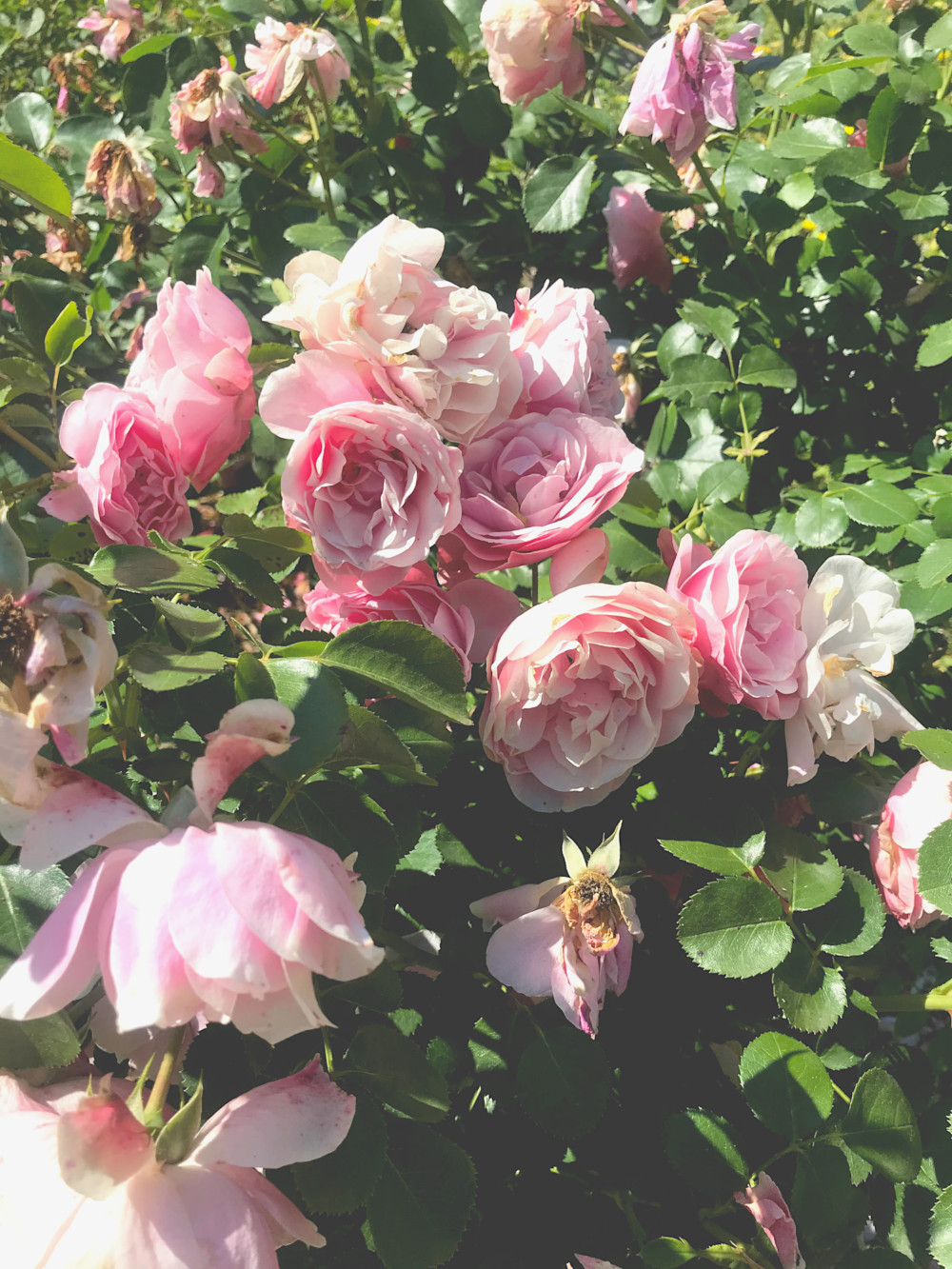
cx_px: 476
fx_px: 1027
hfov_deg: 49.8
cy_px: 634
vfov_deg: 63.4
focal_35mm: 28
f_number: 1.8
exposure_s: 1/2227
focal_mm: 3.99
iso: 20
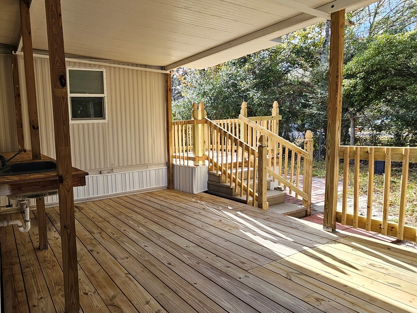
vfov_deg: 66.0
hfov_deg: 75.6
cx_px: 102
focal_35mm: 20
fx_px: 241
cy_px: 161
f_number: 2.2
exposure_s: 1/359
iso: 50
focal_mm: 2.2
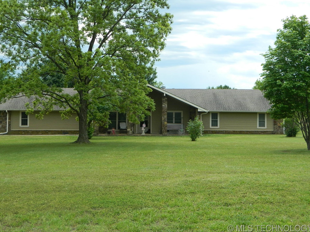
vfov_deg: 24.8
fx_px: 528
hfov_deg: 32.7
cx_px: 157
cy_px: 91
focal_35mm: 59
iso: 80
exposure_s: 1/400
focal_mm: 8.4
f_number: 3.6
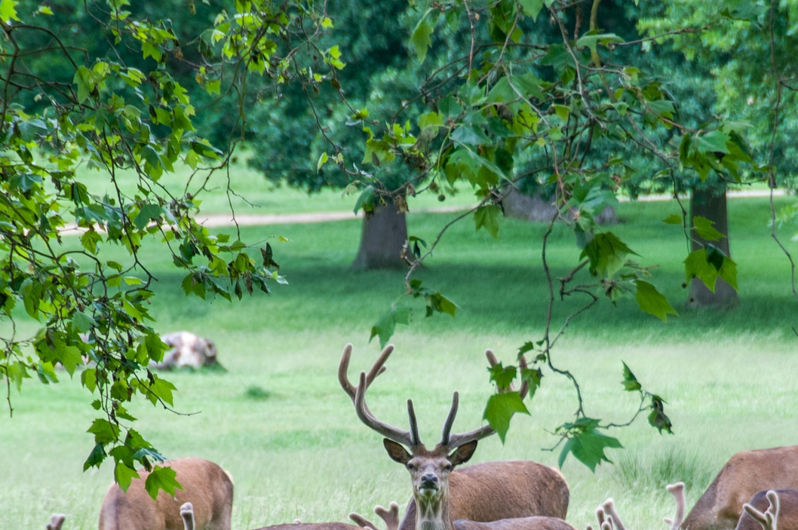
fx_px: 12555
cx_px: 472
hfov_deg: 3.6
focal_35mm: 567
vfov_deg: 2.4
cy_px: 455
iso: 400
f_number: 7.1
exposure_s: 1/80
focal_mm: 200
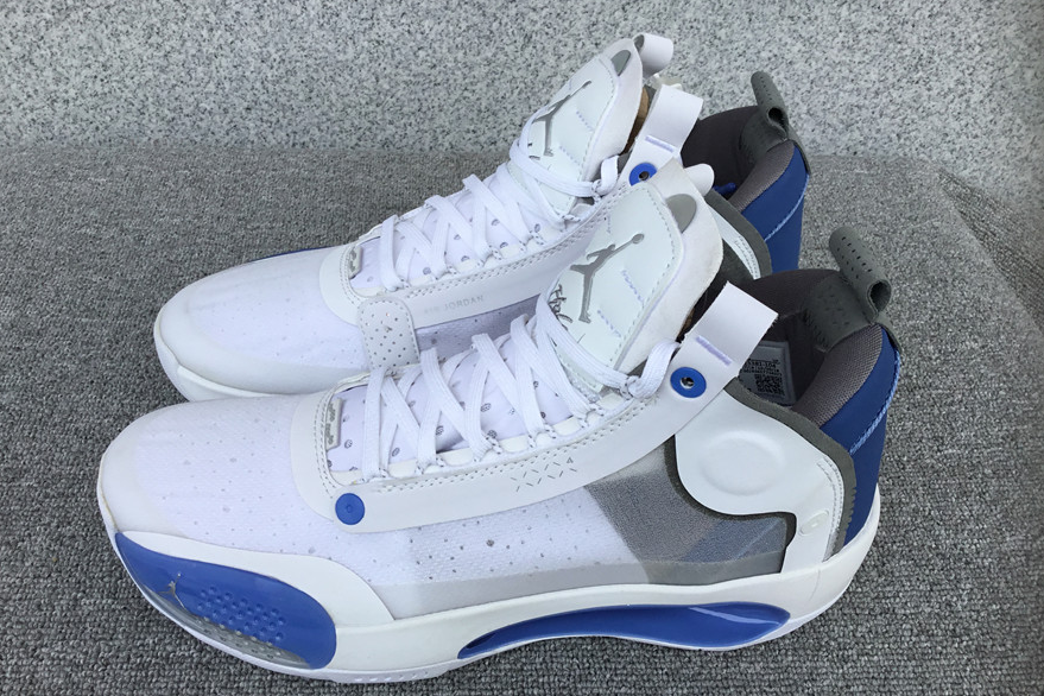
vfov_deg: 39.9
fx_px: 957
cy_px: 375
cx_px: 512
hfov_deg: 57.2
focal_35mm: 33
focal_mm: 3.3
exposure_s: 1/558
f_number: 2.4
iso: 25
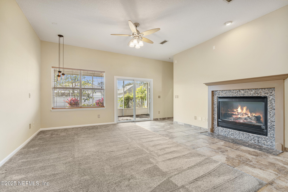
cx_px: 144
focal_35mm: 16
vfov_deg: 72.1
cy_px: 96
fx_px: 132
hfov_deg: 95.0
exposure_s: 1/3
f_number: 9
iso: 320
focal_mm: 16.5
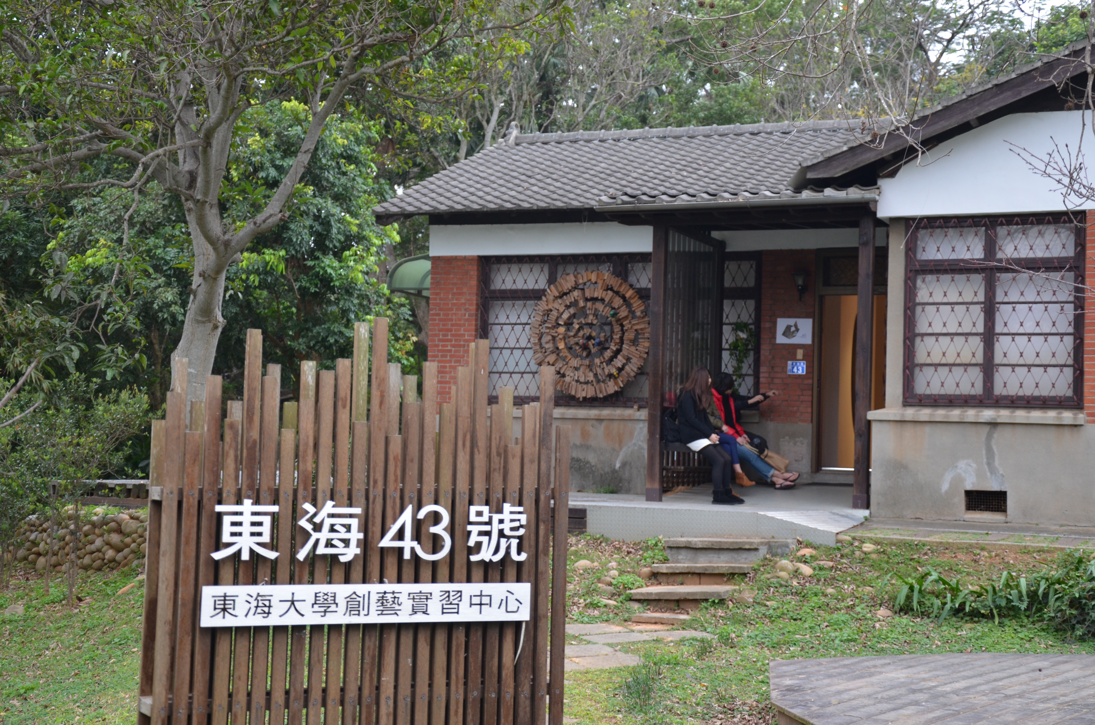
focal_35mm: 57
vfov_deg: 23.7
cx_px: 548
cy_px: 362
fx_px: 1730
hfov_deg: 35.1
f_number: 4.5
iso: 500
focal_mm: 38
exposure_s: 1/60
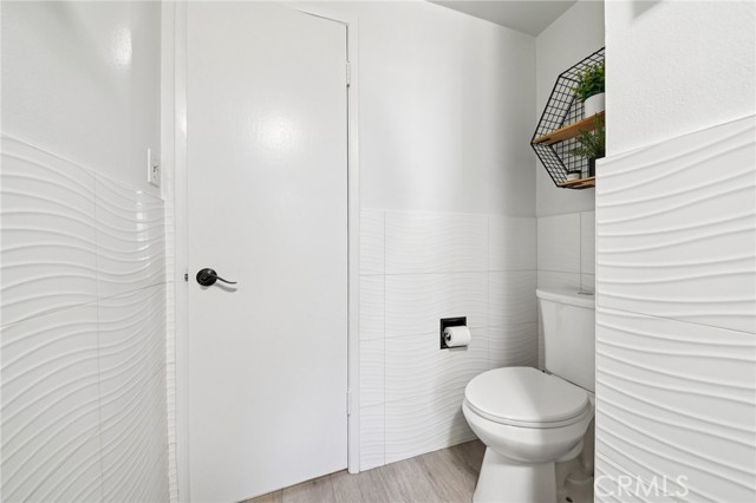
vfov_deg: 89.9
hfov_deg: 112.6
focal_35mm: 12
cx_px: 378
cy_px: 252
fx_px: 252
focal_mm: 12
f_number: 8
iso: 250
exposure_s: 1/2.5
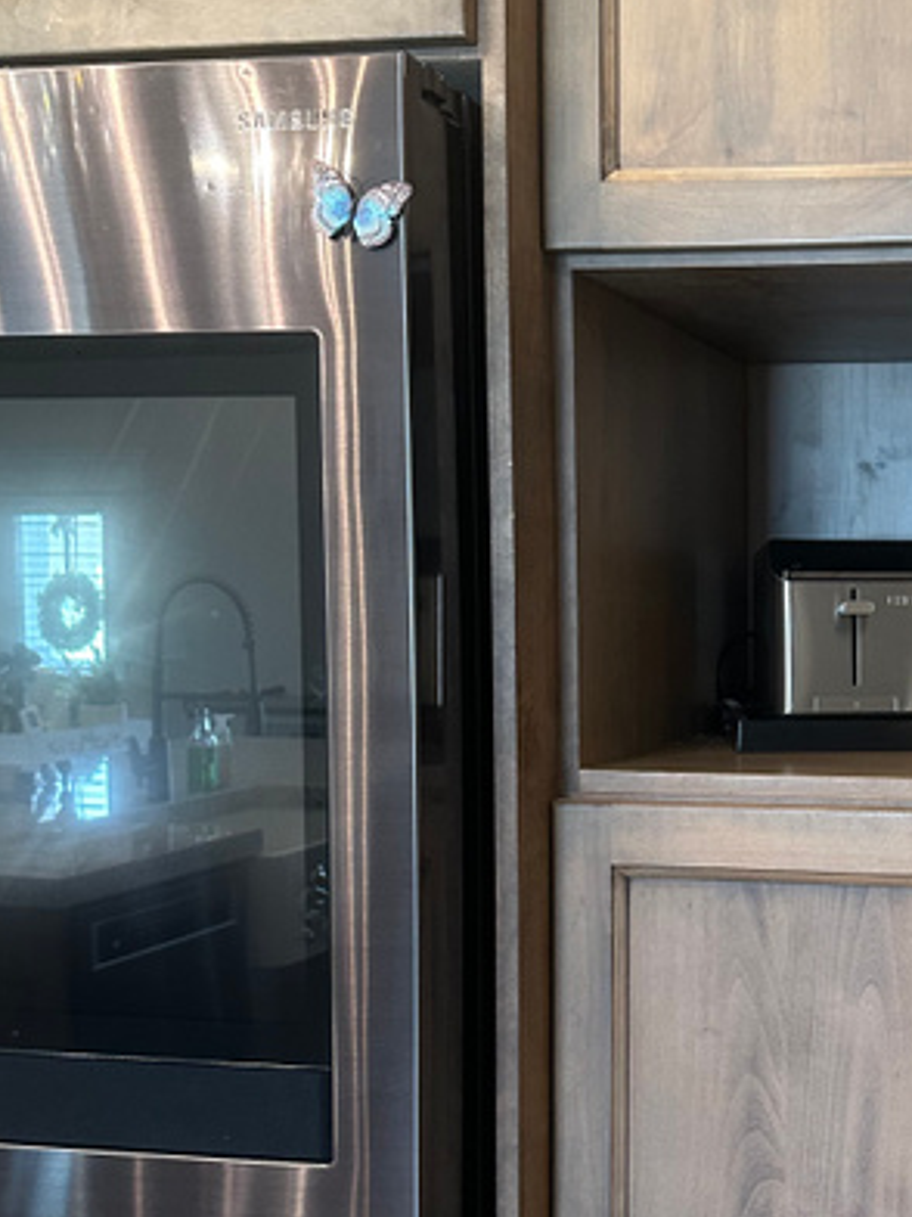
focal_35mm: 47
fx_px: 1651
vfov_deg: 40.2
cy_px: 751
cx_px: 881
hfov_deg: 29.2
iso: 400
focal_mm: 6.86
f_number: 1.78
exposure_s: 1/60
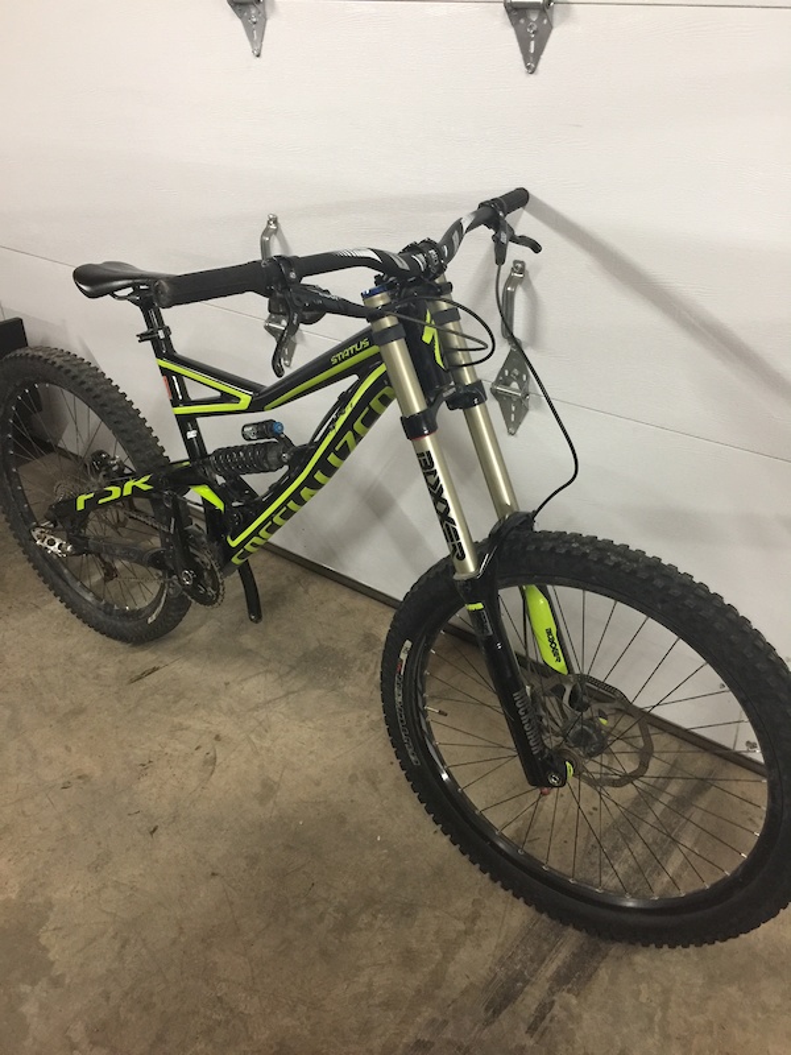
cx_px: 396
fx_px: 884
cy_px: 528
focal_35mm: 29
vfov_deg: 61.7
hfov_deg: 48.2
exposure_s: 1/15
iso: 125
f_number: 2.2
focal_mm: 4.15
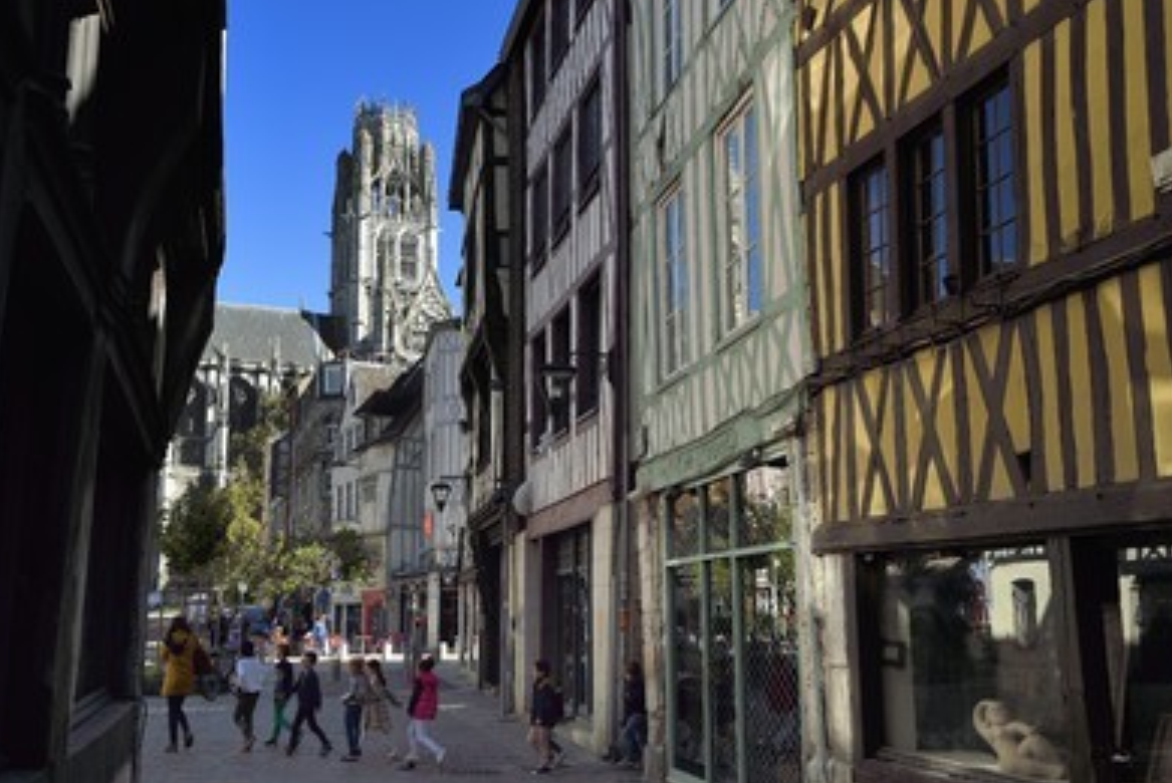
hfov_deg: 47.4
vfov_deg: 32.7
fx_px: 1336
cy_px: 395
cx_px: 594
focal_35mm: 41
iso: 200
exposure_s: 1/250
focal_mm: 38
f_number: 9
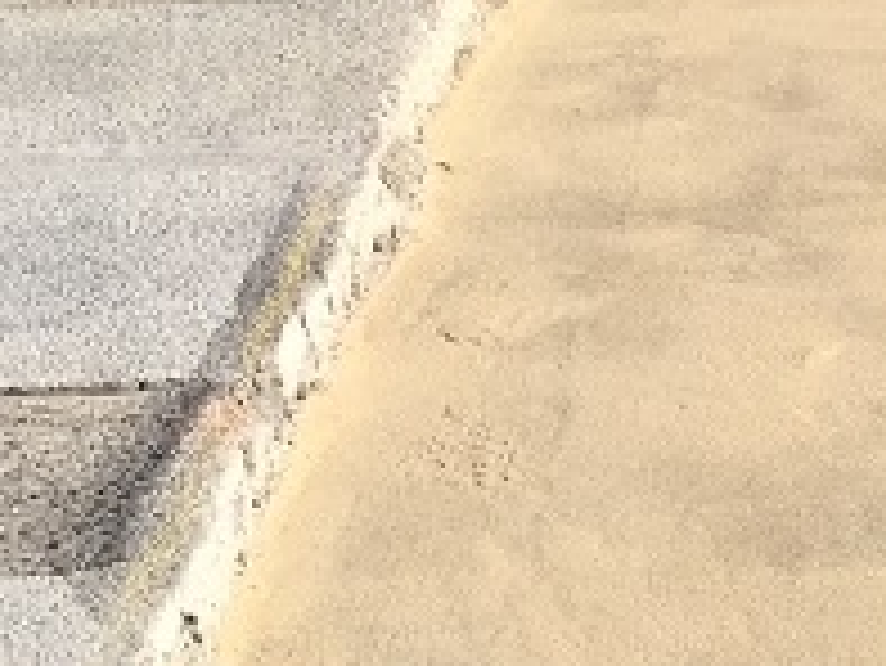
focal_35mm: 147
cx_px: 1943
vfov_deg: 10.0
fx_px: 3765
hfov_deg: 11.6
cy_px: -32
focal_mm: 4.15
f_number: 2.2
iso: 32
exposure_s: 1/1412
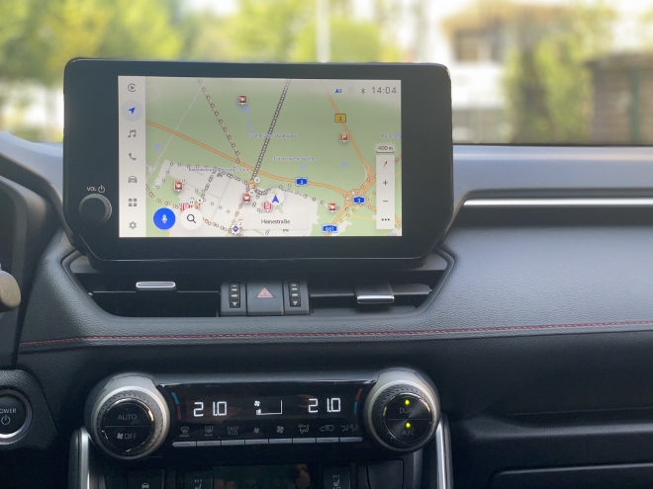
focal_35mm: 52
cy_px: 244
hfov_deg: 36.8
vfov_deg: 28.0
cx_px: 326
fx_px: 981
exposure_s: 1/122
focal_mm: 6
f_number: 2
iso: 50
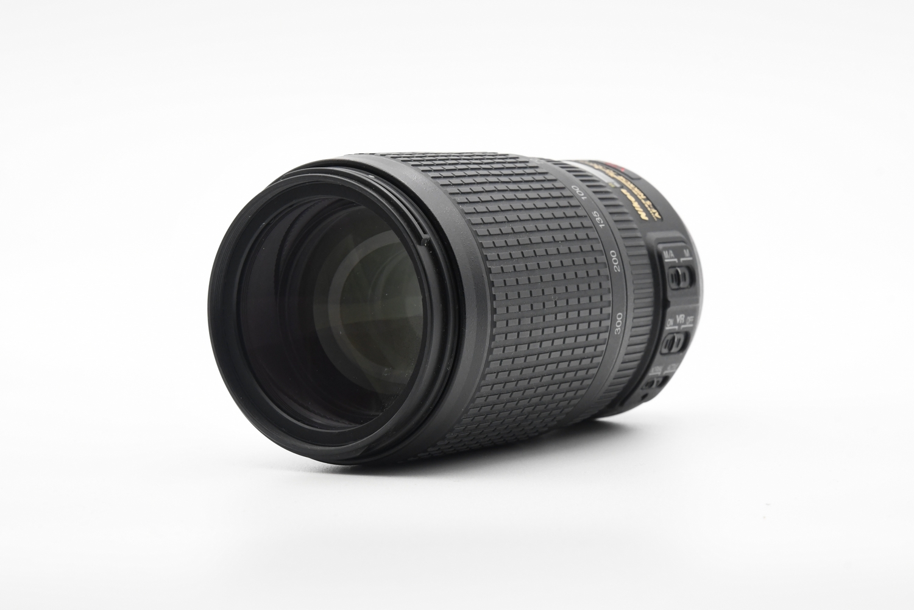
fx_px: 3046
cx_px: 457
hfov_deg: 17.1
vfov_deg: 11.4
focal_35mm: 120
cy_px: 305
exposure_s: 1/100
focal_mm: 80
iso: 1600
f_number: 11
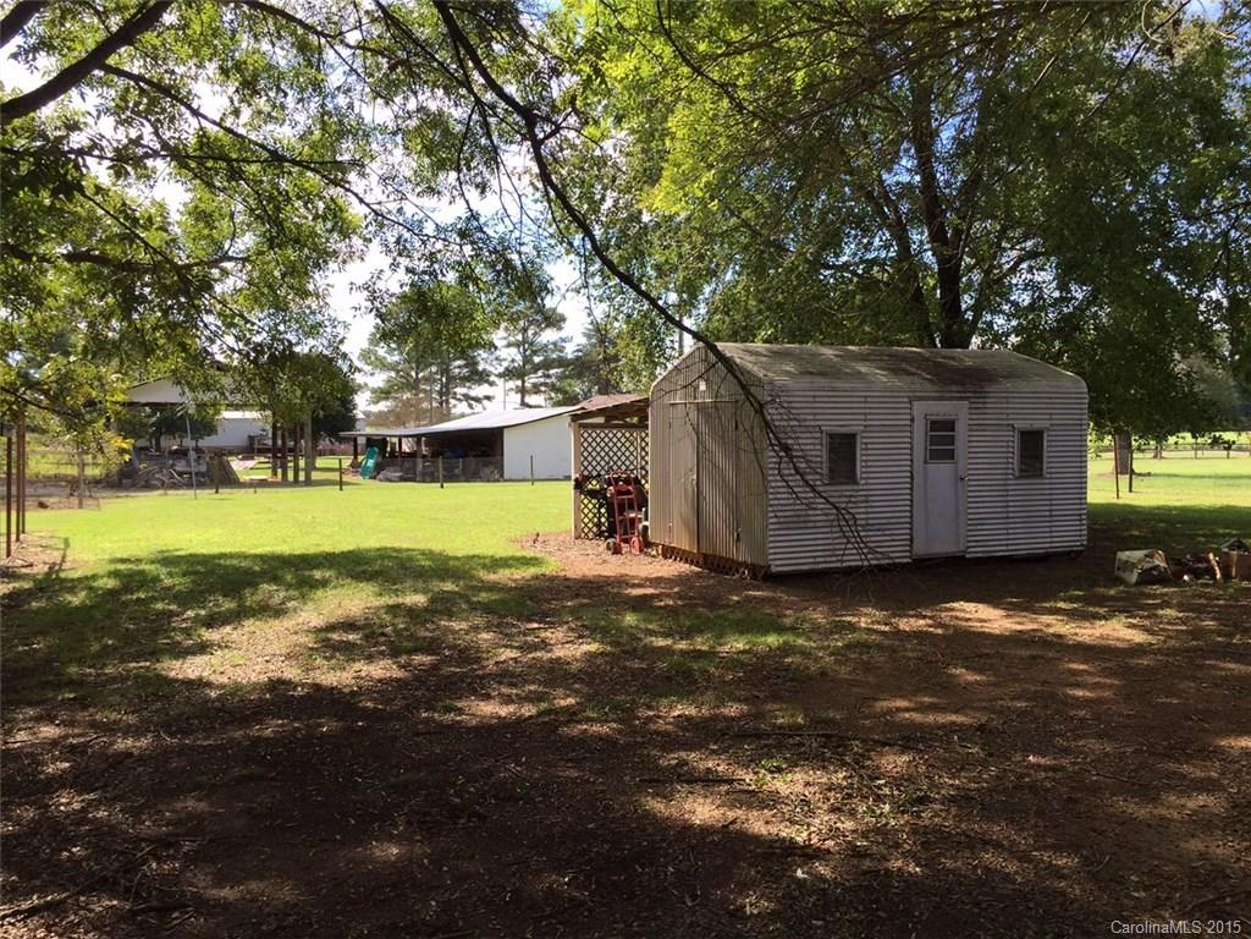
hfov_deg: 61.7
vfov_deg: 48.2
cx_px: 626
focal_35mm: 29
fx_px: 1048
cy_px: 470
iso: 32
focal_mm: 4.15
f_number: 2.2
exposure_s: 1/581
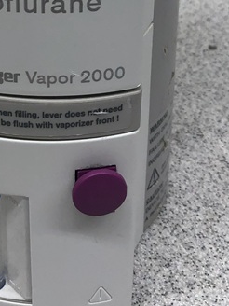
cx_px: 61
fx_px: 759
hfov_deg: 17.1
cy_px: -52
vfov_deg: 21.3
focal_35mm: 86
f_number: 1.8
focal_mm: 3.99
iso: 64
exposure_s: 1/120
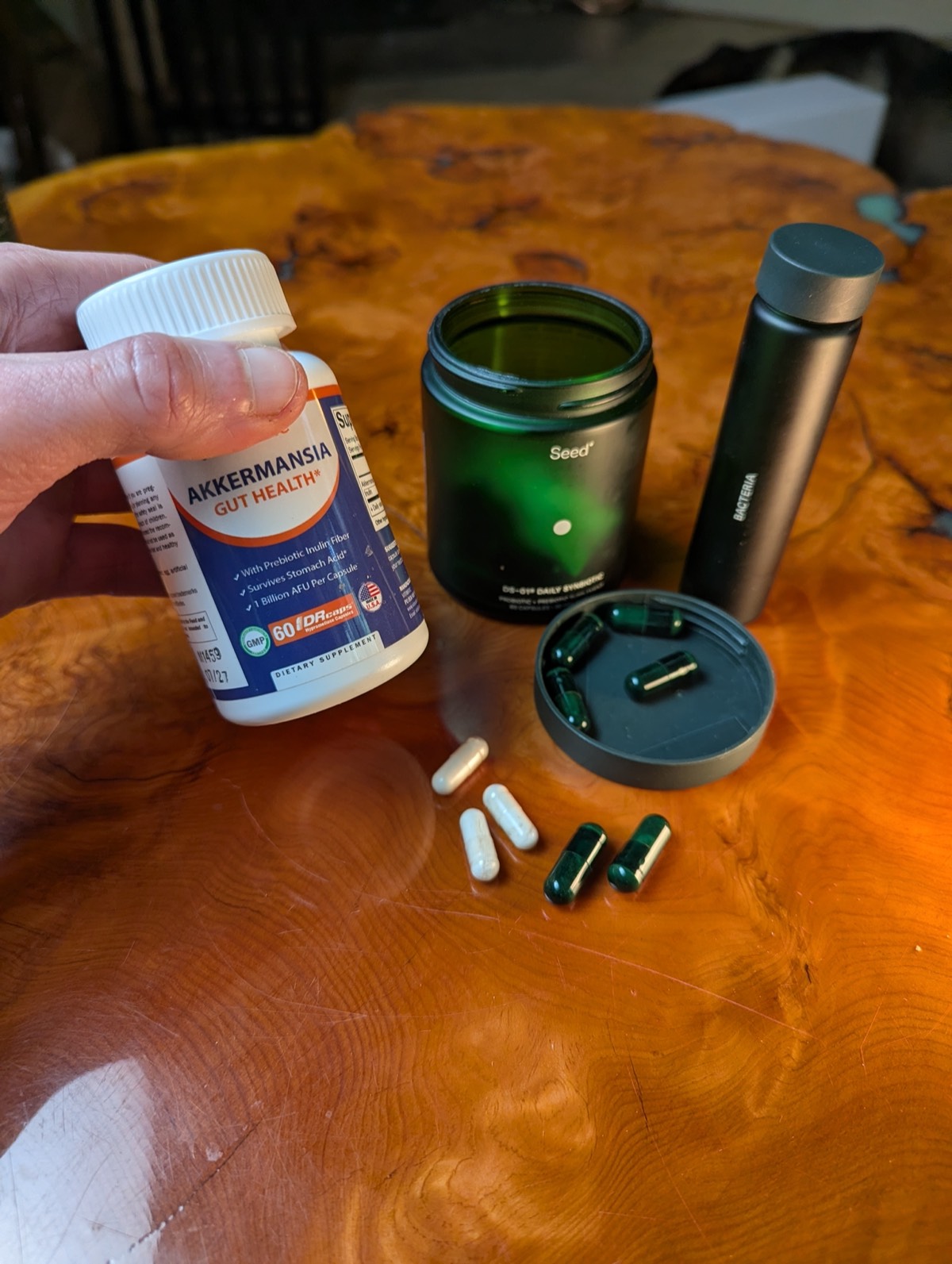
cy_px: 632
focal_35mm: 24
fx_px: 878
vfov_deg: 71.5
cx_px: 476
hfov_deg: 57.0
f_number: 1.85
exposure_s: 1/106
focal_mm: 6.81
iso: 205
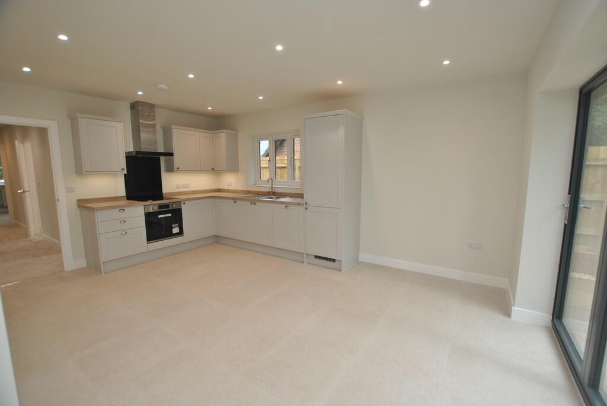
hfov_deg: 100.3
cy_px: 203
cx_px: 304
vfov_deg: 77.5
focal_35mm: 15
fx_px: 253
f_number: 4
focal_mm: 10
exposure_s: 1/60
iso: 200
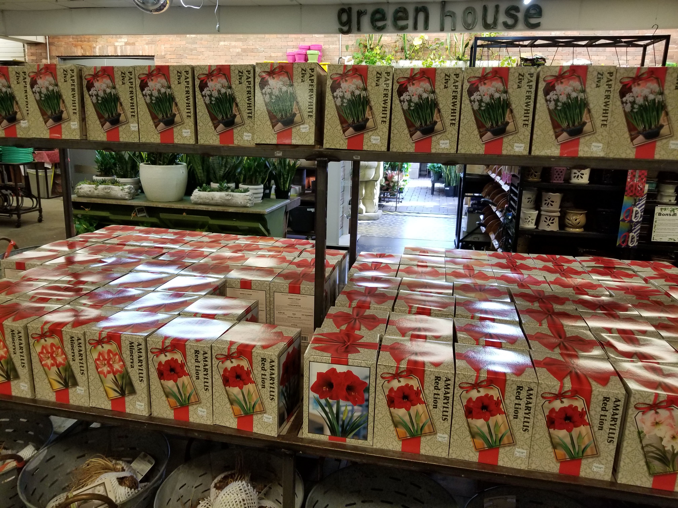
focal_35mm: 26
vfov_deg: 53.1
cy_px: 254
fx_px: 509
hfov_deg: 67.3
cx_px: 339
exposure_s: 1/60
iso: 160
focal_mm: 4.25
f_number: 1.7
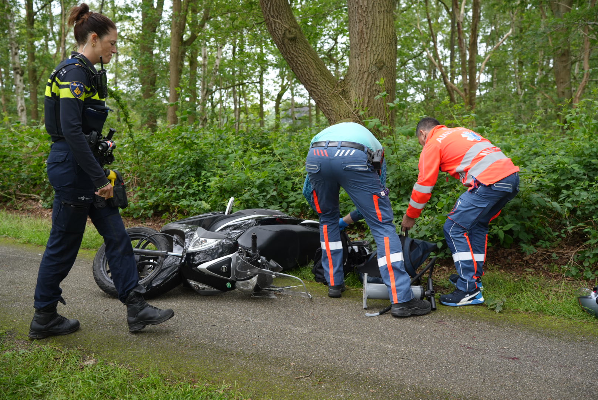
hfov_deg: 53.1
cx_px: 299
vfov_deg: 36.9
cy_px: 200
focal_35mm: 36
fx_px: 598
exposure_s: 1/160
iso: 250
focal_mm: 36
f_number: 4
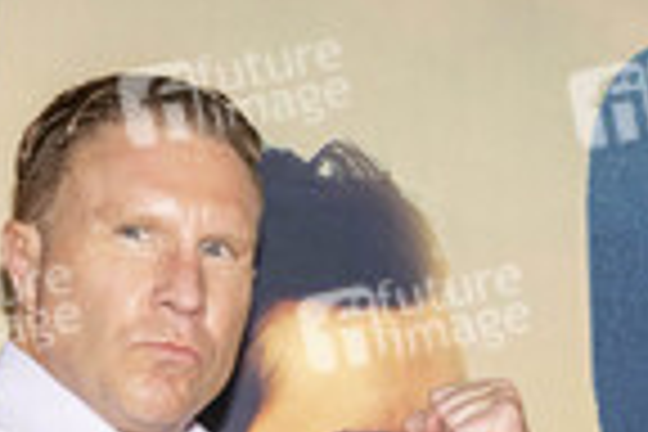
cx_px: 745
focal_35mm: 144
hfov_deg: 13.9
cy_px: 657
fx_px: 2592
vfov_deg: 9.3
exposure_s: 1/200
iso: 800
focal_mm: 46
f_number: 4.5
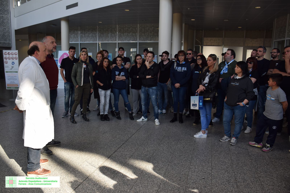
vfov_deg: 47.9
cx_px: 145
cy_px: 96
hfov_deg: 67.4
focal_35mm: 27
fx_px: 217
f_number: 5
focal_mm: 18
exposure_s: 1/100
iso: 100
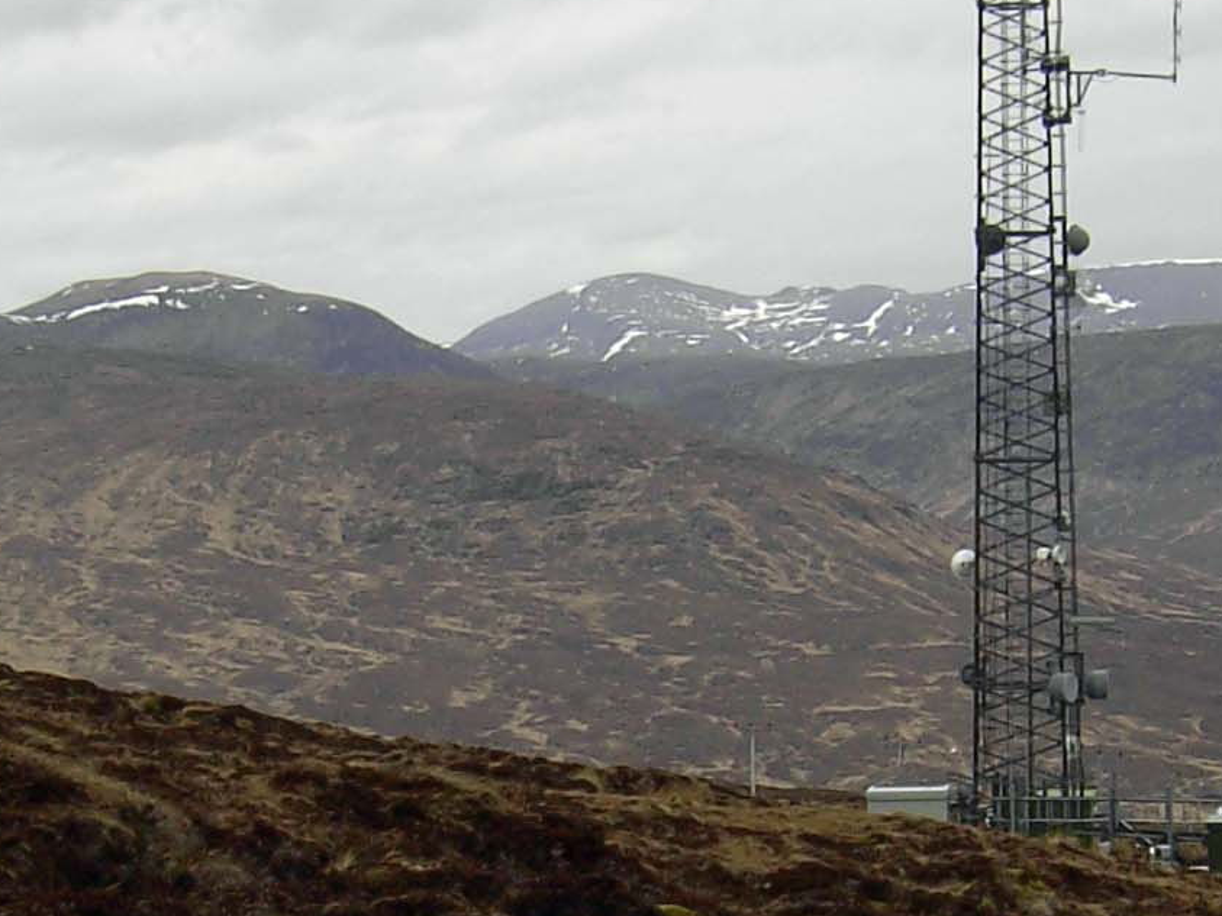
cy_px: 778
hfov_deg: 13.1
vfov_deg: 9.8
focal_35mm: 151
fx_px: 5330
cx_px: 419
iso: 50
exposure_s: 1/150
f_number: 5.6
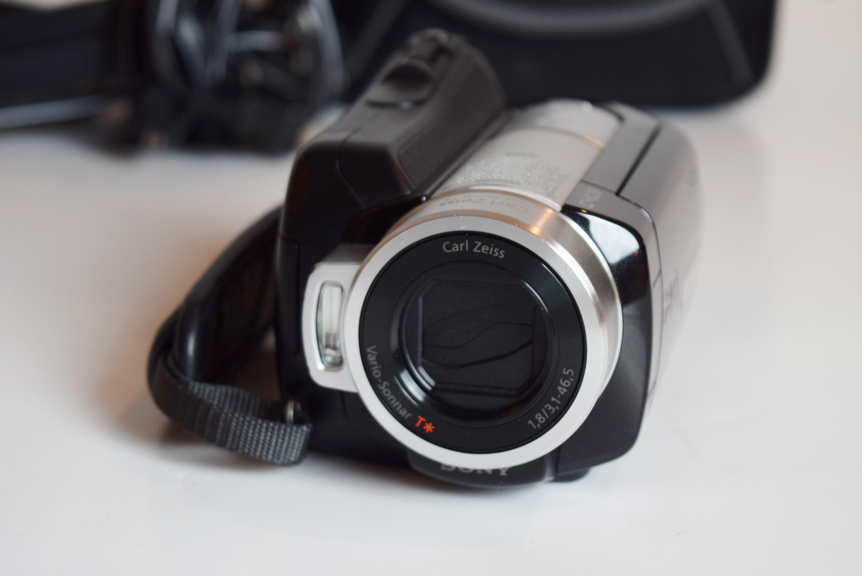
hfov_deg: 24.6
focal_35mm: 82
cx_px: 431
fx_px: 1977
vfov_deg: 16.6
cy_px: 288
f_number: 5.6
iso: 560
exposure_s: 1/60
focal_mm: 55
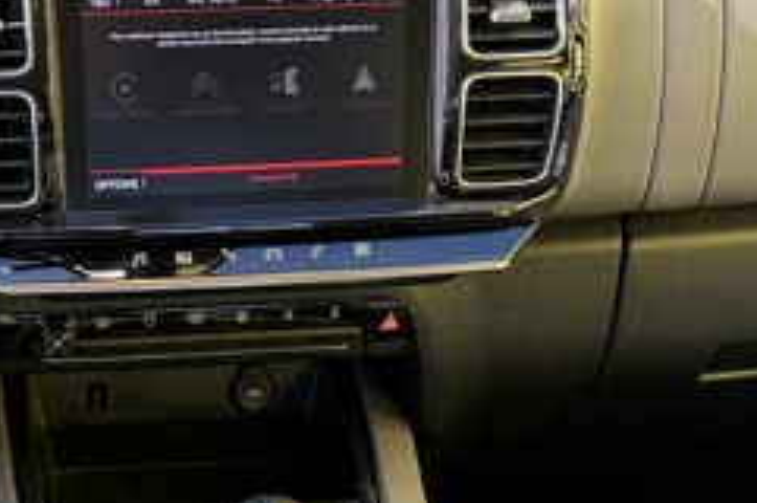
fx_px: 1743
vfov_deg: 15.5
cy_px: 688
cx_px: 166
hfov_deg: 24.2
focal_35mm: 83
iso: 160
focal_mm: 6.76
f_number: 1.78
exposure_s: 1/203
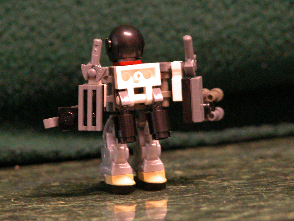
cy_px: 110
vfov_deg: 5.3
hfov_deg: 7.1
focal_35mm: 280
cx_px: 147
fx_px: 2378
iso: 400
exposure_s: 1/4
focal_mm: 71.2
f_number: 5.3
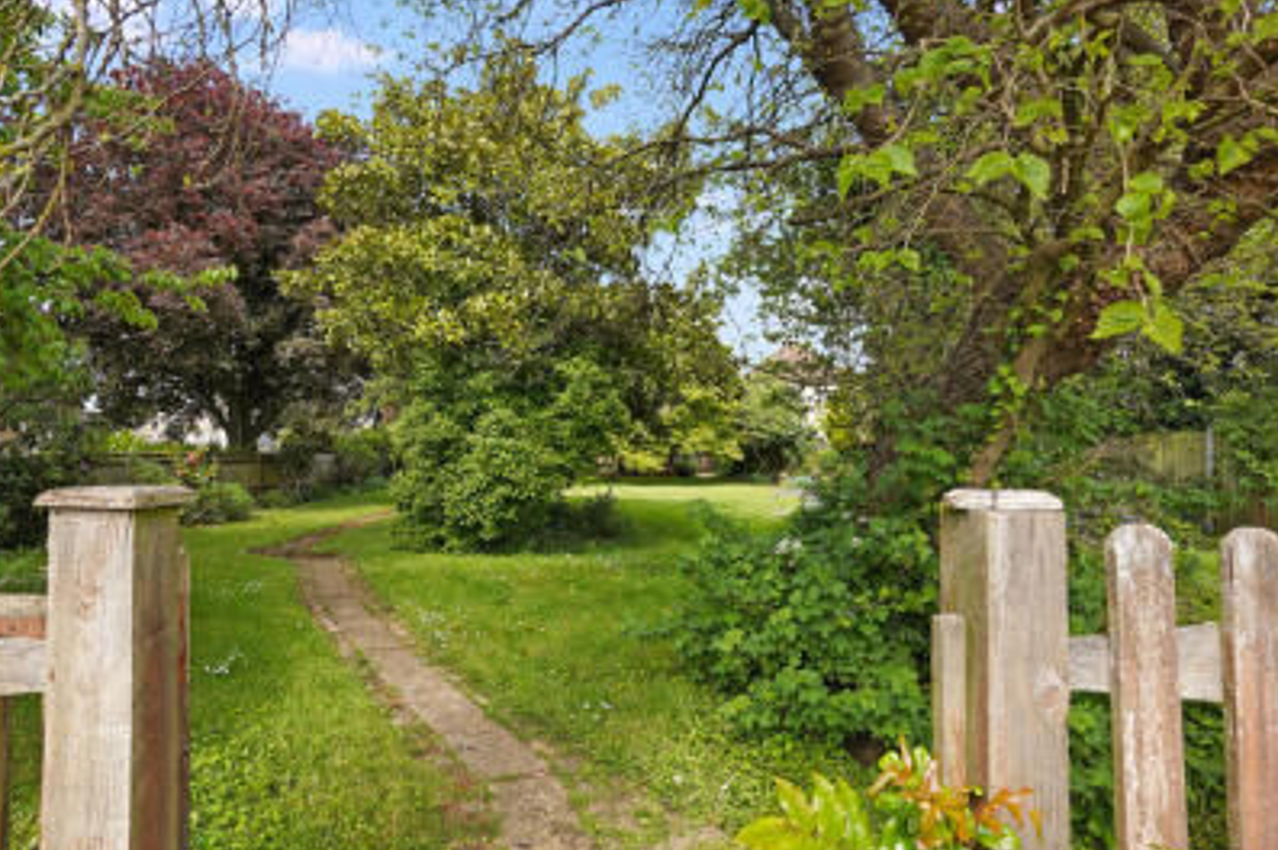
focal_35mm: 18
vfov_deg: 67.3
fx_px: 638
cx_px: 589
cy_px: 420
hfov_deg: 89.9
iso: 200
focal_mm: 10
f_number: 9
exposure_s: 1/125
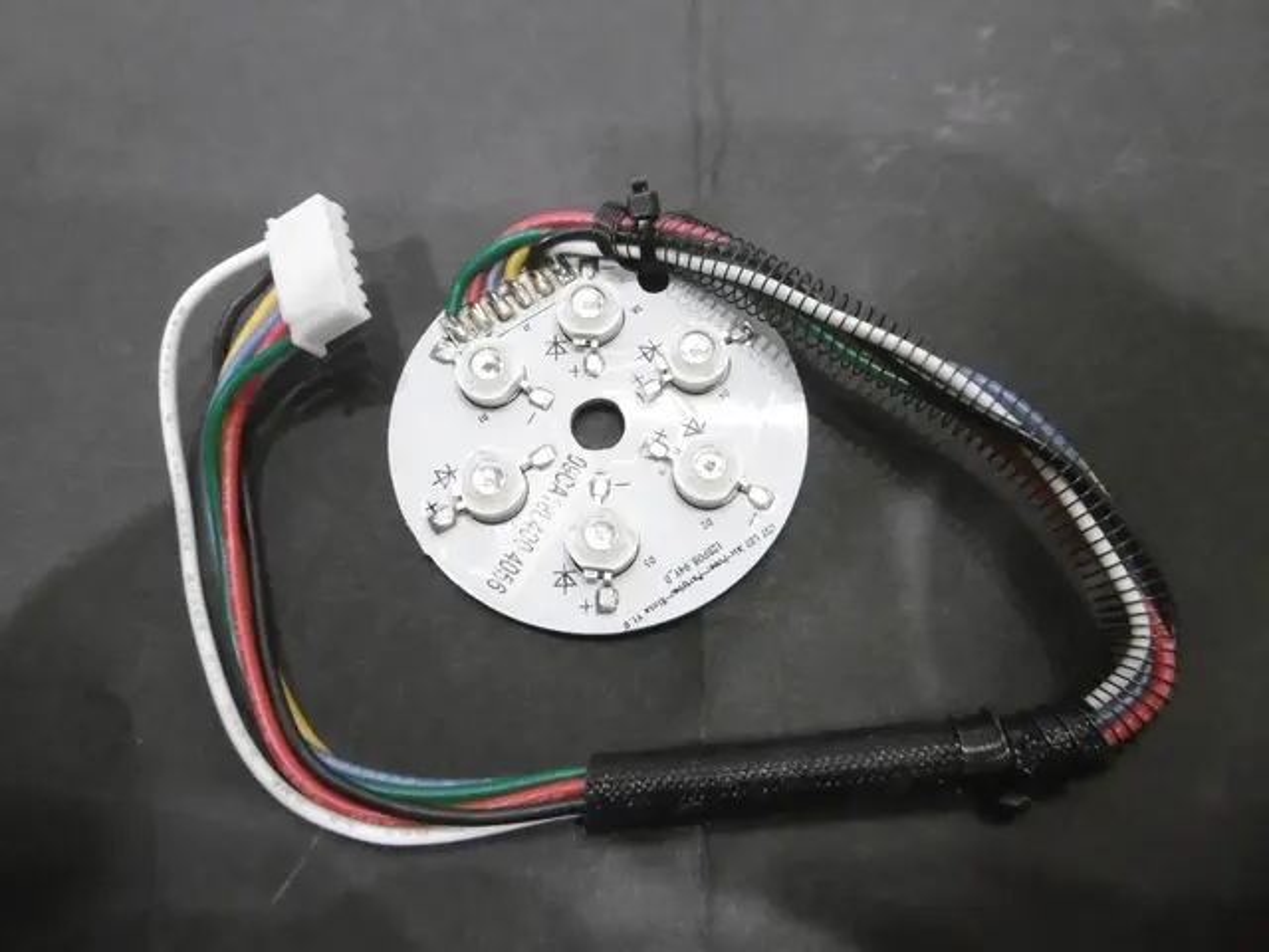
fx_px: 880
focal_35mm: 24
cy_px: 476
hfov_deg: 71.6
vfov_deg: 56.8
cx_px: 634
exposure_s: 1/200
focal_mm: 4.3
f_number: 3.1
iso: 640
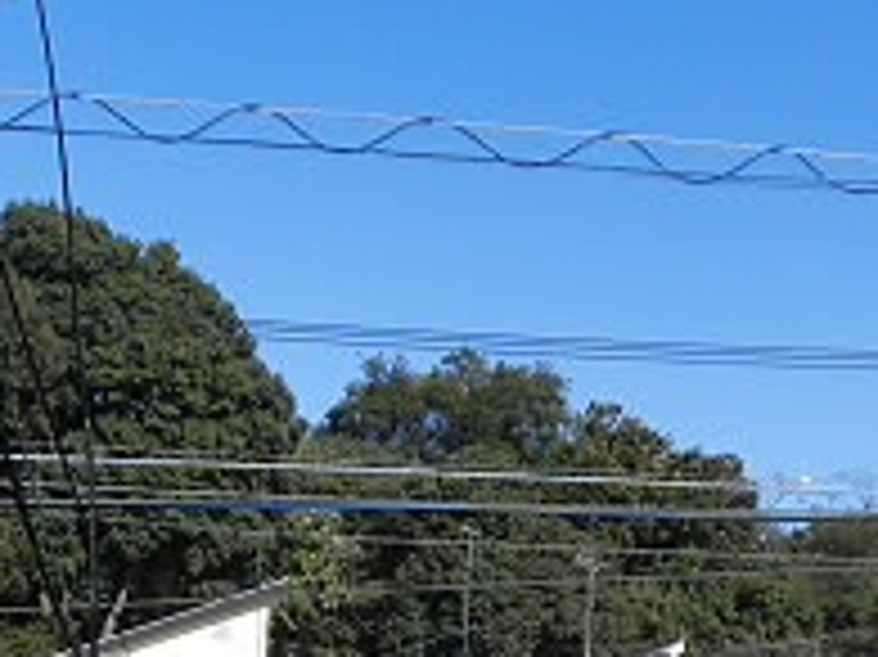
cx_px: 450
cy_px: 896
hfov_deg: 26.3
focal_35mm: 74
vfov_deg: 18.3
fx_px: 1876
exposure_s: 1/250
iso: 100
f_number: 7.8
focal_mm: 4.3
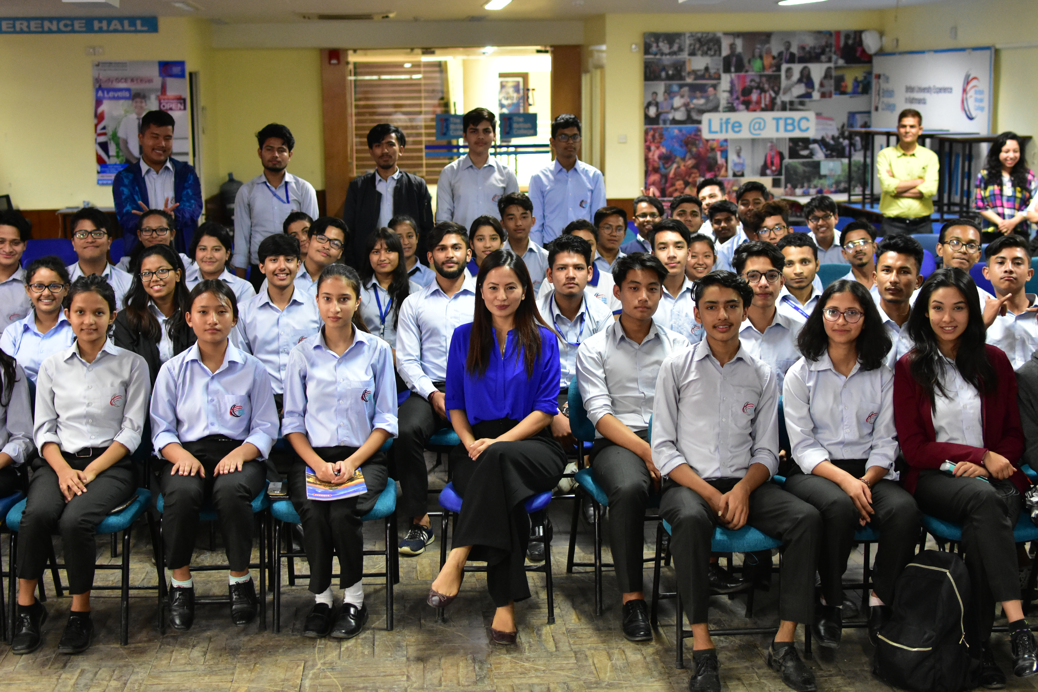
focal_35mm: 52
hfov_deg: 37.9
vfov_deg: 25.8
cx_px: 519
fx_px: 1514
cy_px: 346
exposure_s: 1/125
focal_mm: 35
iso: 3200
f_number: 2.8
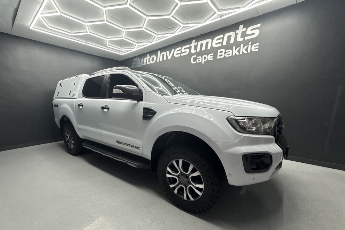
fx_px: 144
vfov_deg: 76.8
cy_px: 133
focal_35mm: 15
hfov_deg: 100.4
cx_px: 172
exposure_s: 1/100
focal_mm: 2.22
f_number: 2.2
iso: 125
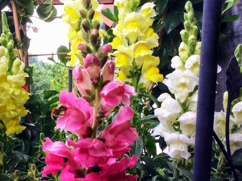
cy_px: 131
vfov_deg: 26.3
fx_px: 384
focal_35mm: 55
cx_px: 75
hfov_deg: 34.5
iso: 32
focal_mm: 3.3
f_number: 2.4
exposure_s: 1/100
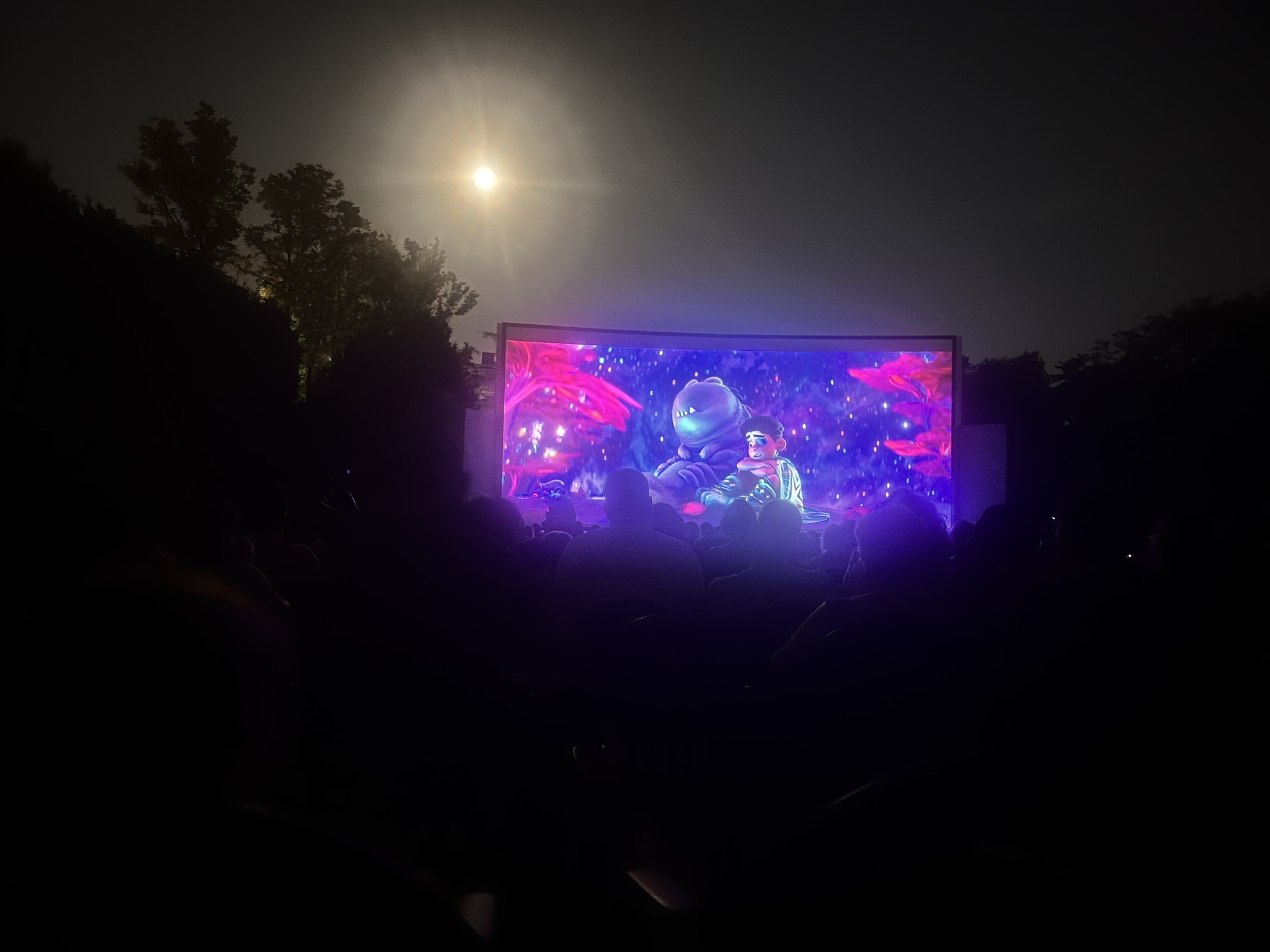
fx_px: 954
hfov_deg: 67.3
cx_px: 635
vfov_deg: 53.1
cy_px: 476
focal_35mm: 26
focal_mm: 5.7
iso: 640
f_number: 1.5
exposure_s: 1/9
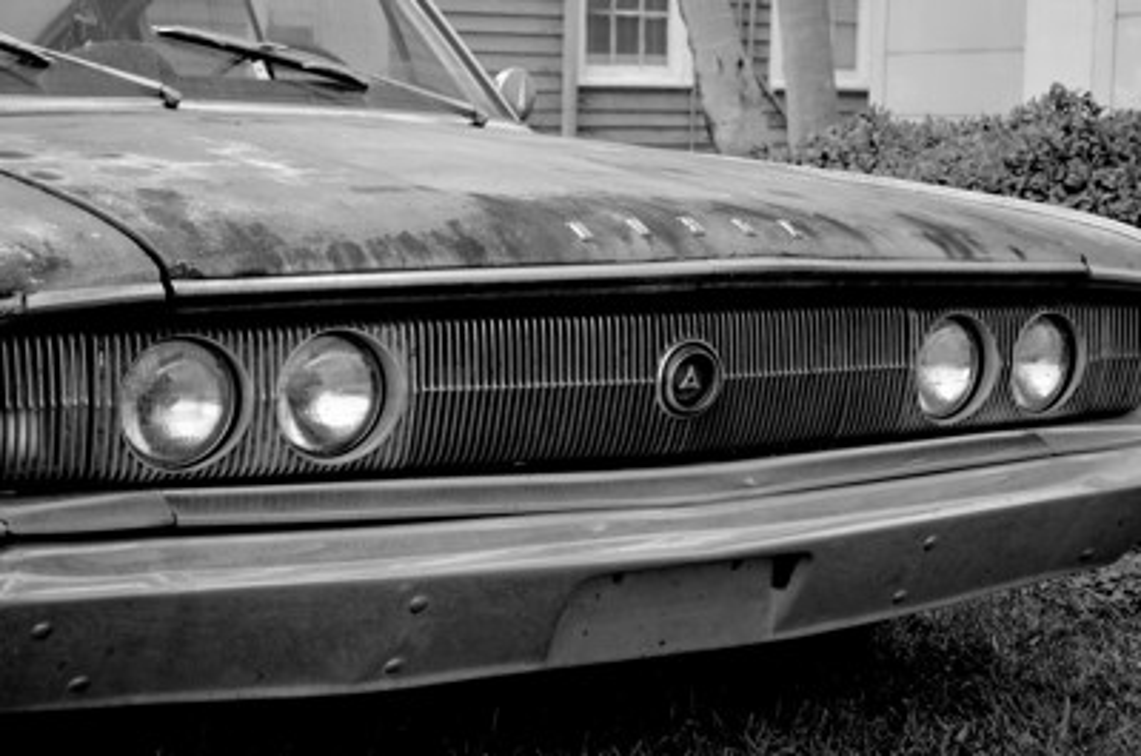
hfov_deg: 29.9
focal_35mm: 68
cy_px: 378
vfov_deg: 20.1
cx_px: 570
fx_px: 2135
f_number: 6.3
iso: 200
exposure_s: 1/160
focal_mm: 45
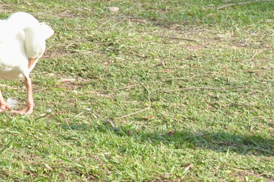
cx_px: -342
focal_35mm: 261
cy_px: -336
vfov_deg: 5.0
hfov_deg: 7.5
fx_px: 1986
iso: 200
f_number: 7.1
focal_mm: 26
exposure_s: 1/200
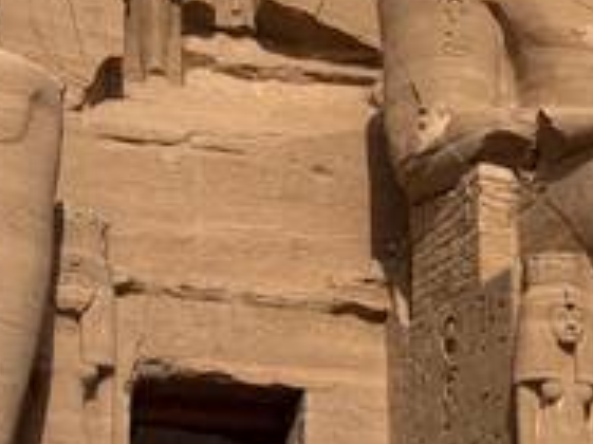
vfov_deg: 12.0
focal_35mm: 123
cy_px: 270
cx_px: 714
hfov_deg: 15.4
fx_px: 2106
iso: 64
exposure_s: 1/9009
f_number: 1.78
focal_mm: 6.76
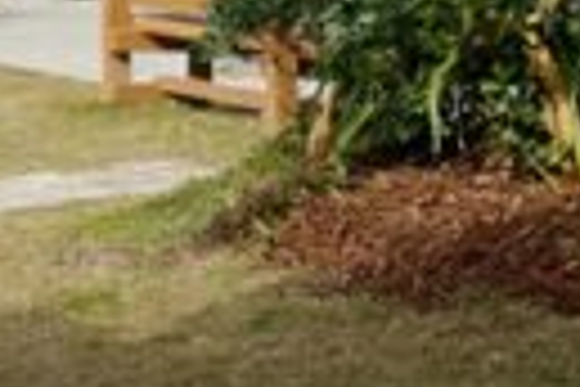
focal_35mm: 190
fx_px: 3061
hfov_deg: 10.2
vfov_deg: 6.3
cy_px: -1012
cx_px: 1070
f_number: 5.6
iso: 100
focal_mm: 16
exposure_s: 1/250
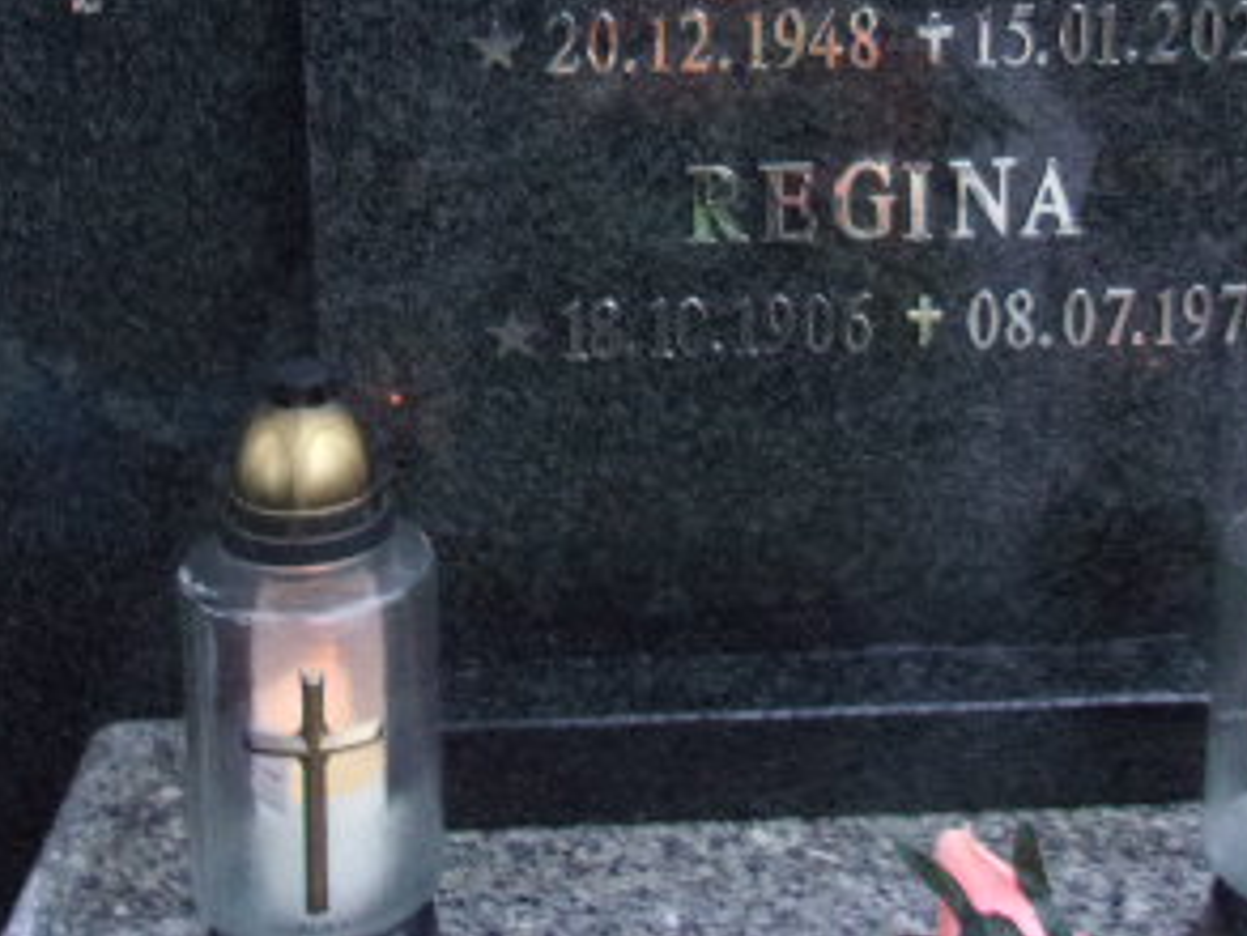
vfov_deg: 23.6
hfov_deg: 32.6
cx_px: 762
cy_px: -47
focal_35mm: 59
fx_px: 2126
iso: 374
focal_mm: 4.9
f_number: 3
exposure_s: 1/34
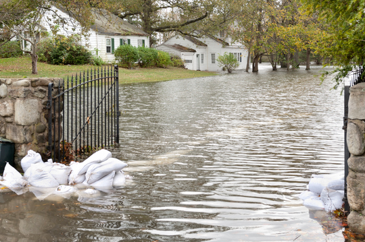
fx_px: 517
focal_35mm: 51
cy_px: 84
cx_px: 202
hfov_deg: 38.9
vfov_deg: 26.3
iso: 100
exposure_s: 1/100
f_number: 5
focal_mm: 38
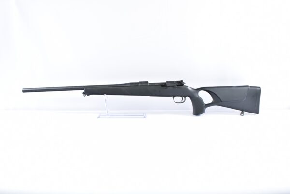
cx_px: 145
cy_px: 97
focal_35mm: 30
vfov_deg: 43.6
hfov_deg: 61.9
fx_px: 242
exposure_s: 1/20
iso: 640
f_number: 5
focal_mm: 20
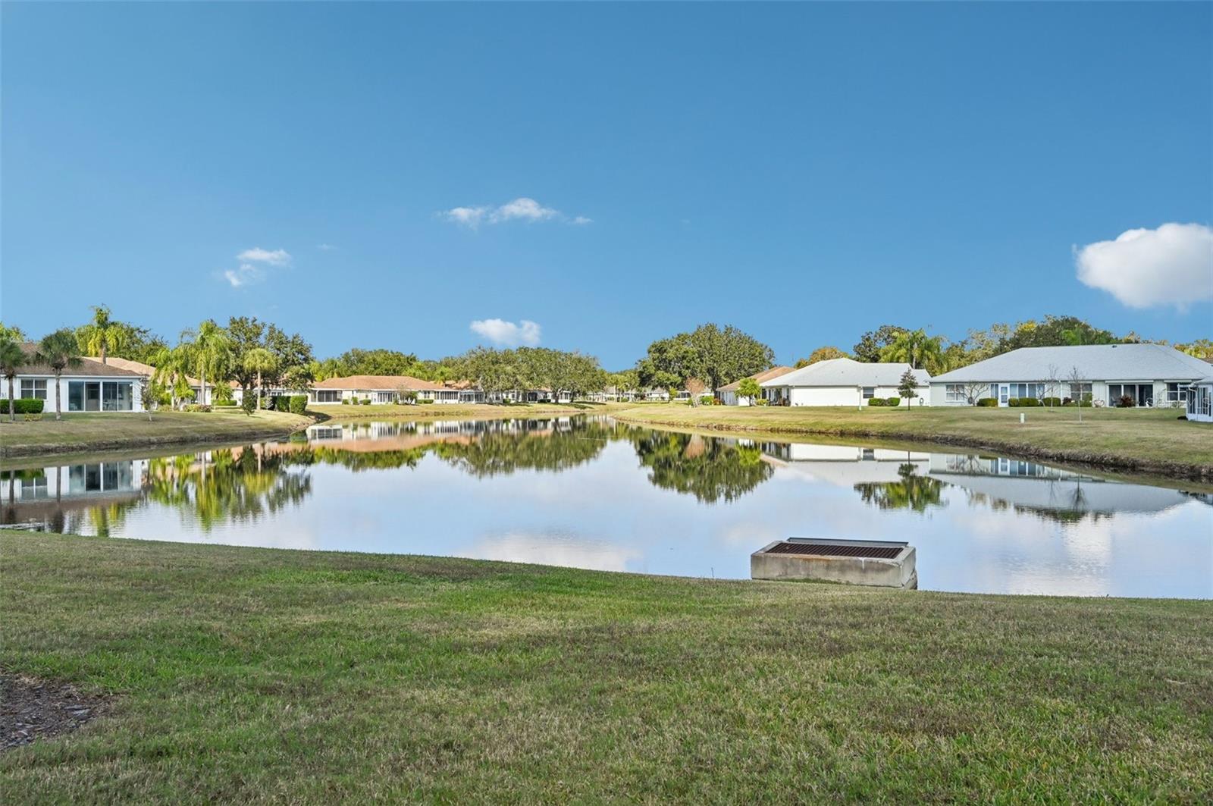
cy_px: 403
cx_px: 606
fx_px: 1010
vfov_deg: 43.5
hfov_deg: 62.0
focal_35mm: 30
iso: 400
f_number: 8
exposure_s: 1/2000
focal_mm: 30
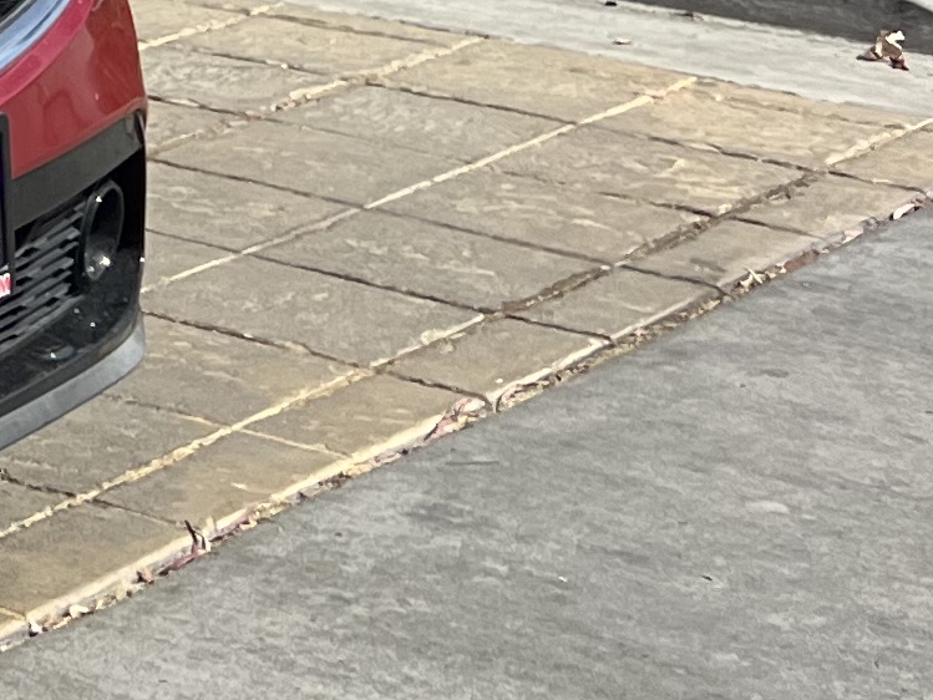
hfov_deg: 11.8
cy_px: -335
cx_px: -1229
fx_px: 3774
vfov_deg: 10.3
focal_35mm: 140
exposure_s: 1/3968
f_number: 1.5
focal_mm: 5.7
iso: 50
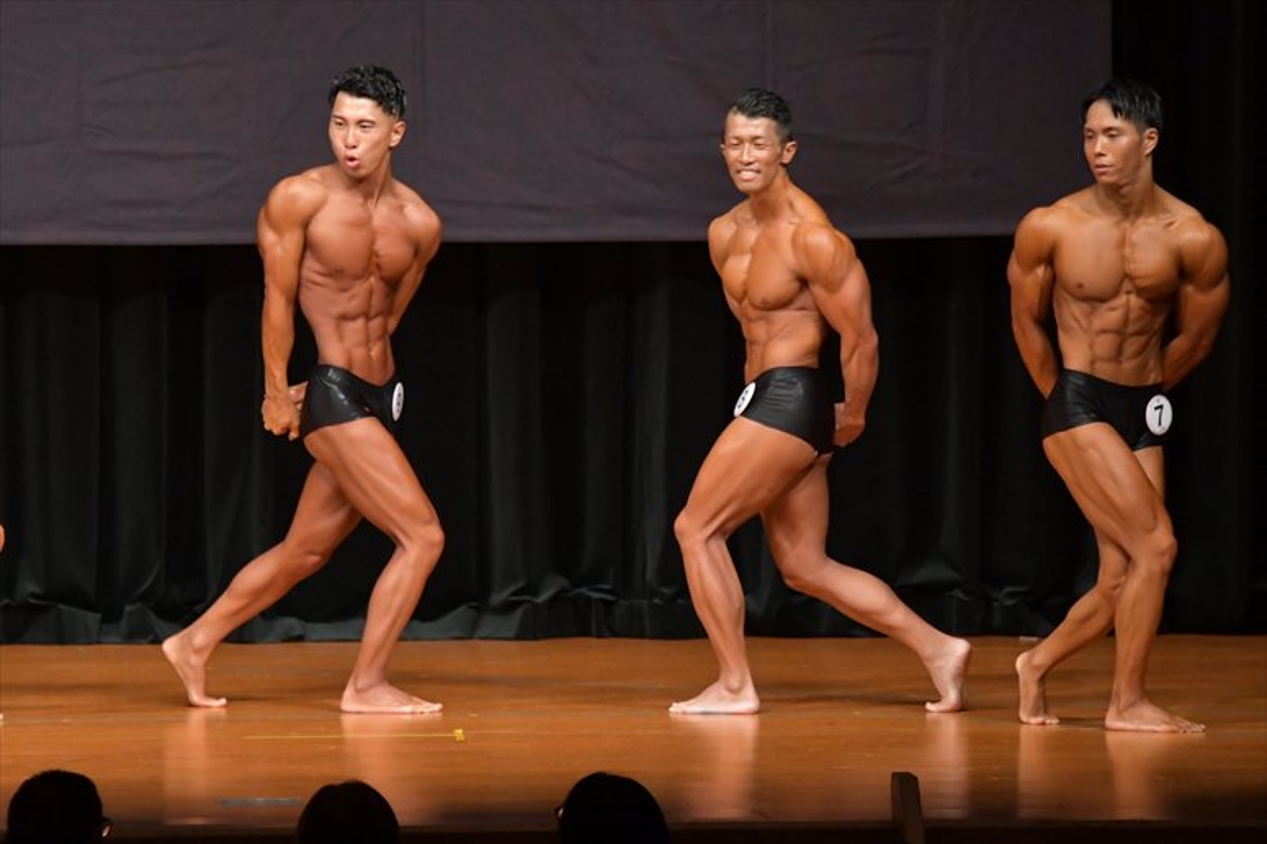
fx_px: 9498
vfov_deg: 5.1
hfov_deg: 7.6
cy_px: 422
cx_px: 634
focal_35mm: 270
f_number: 5.6
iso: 6400
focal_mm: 180
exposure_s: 1/400
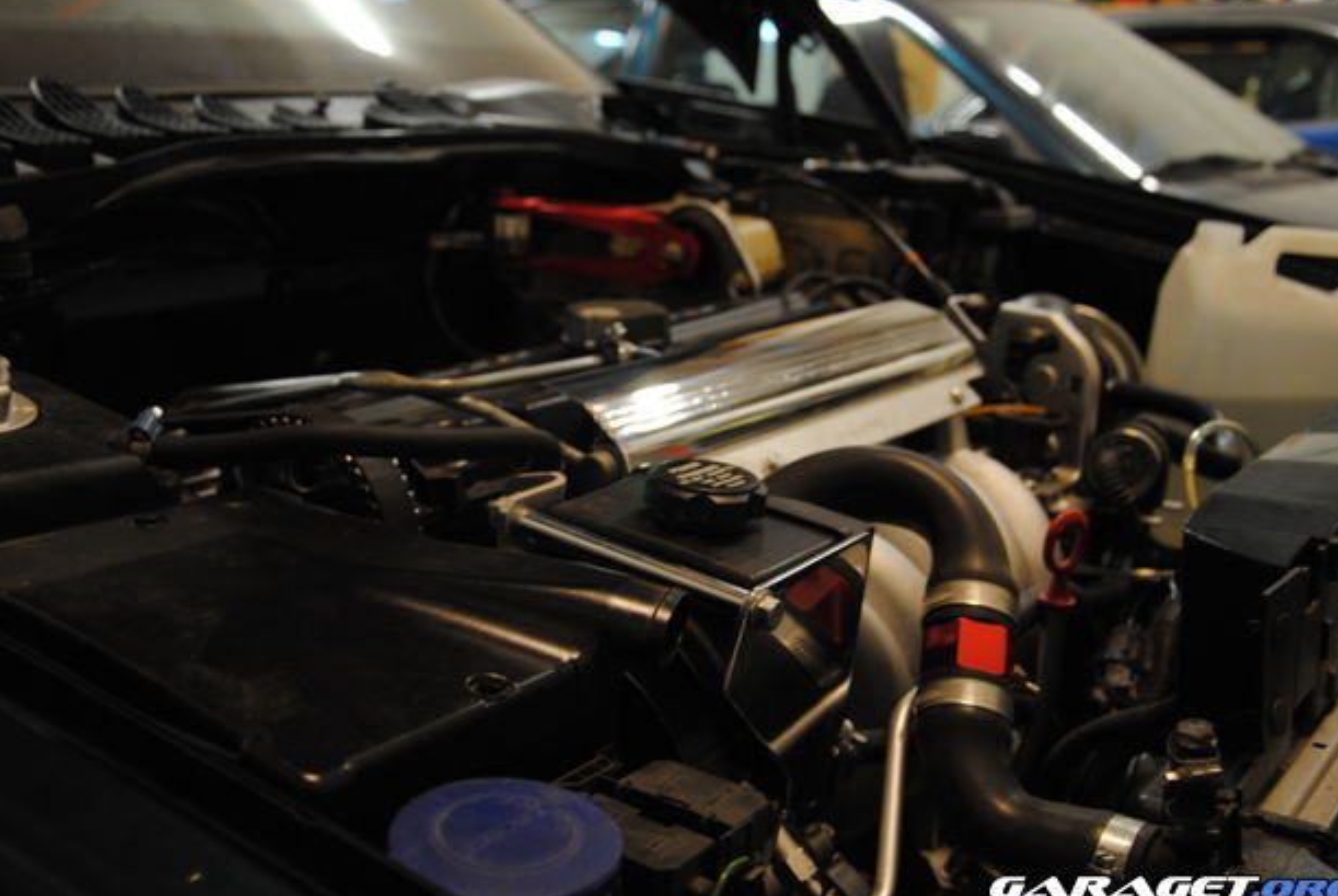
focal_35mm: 44
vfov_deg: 30.6
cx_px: 664
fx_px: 1637
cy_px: 440
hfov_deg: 44.5
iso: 400
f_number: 4
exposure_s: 1/13
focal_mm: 28
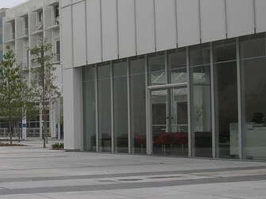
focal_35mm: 83
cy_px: 103
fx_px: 638
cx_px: -37
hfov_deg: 22.1
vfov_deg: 17.8
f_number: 2.8
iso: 50
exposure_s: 1/426
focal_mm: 5.8
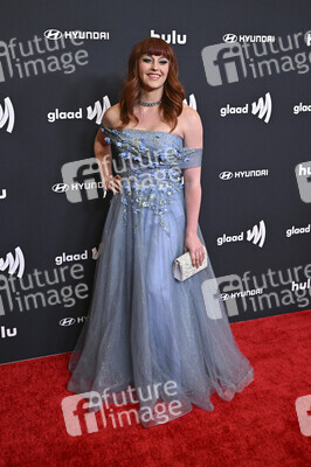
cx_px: 156
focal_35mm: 42
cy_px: 234
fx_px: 545
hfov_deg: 31.8
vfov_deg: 46.4
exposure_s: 1/250
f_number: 5.6
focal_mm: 42
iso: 4000
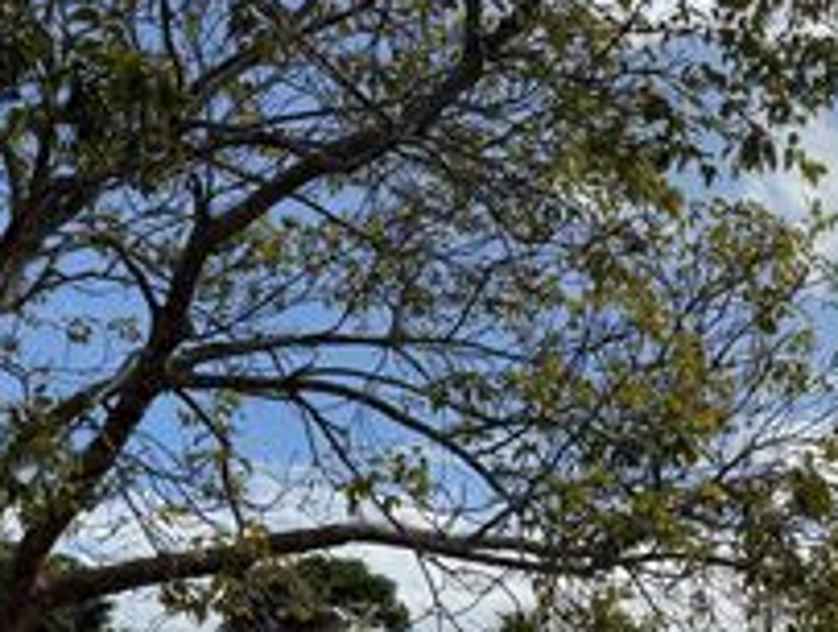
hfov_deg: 31.5
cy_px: 655
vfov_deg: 23.7
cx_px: 710
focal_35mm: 59
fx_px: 1431
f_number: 1.78
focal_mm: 6.76
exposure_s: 1/11905
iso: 100
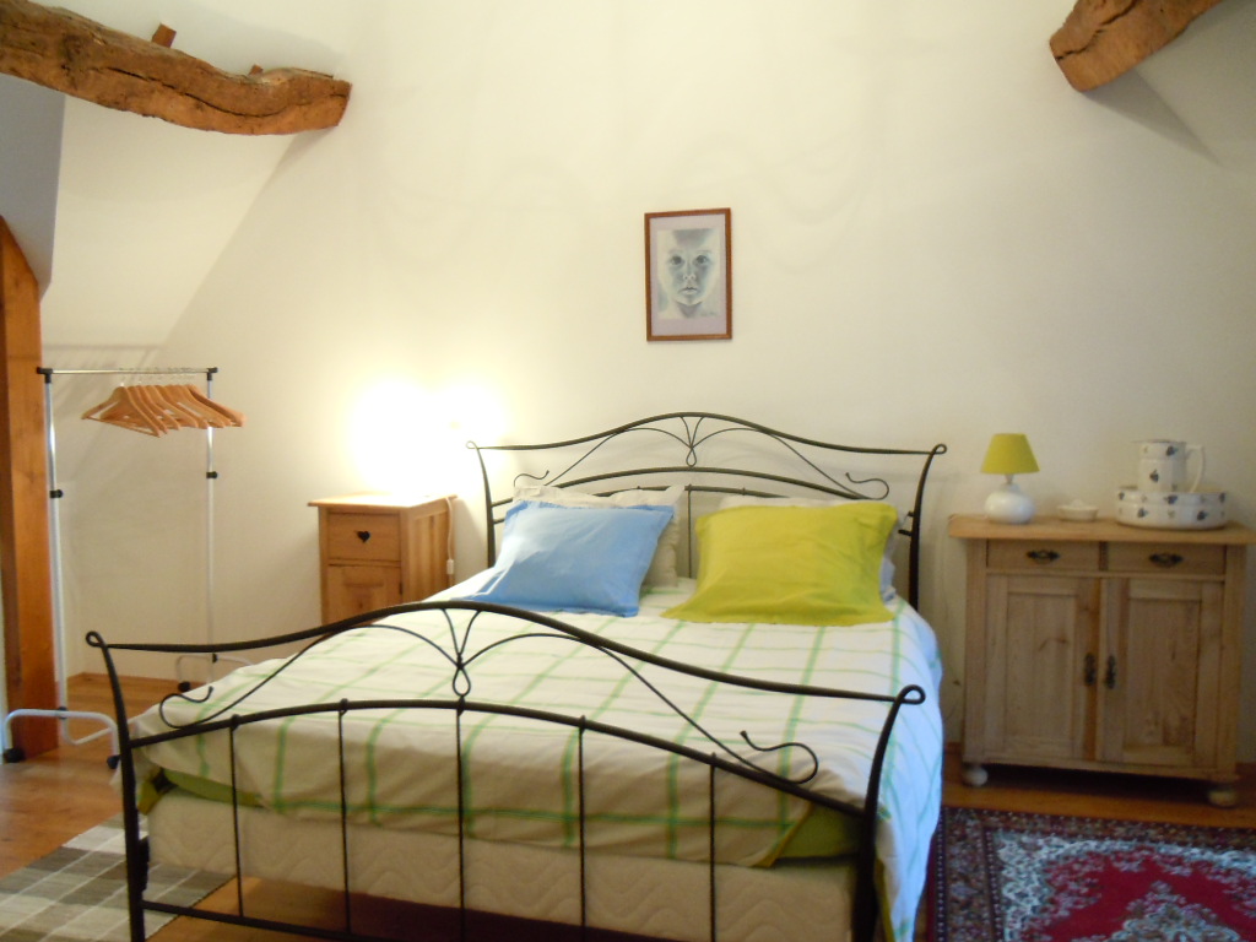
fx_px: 1089
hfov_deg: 60.0
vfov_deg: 46.8
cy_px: 471
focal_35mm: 30
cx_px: 628
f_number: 3.5
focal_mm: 5.4
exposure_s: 1/6
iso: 400
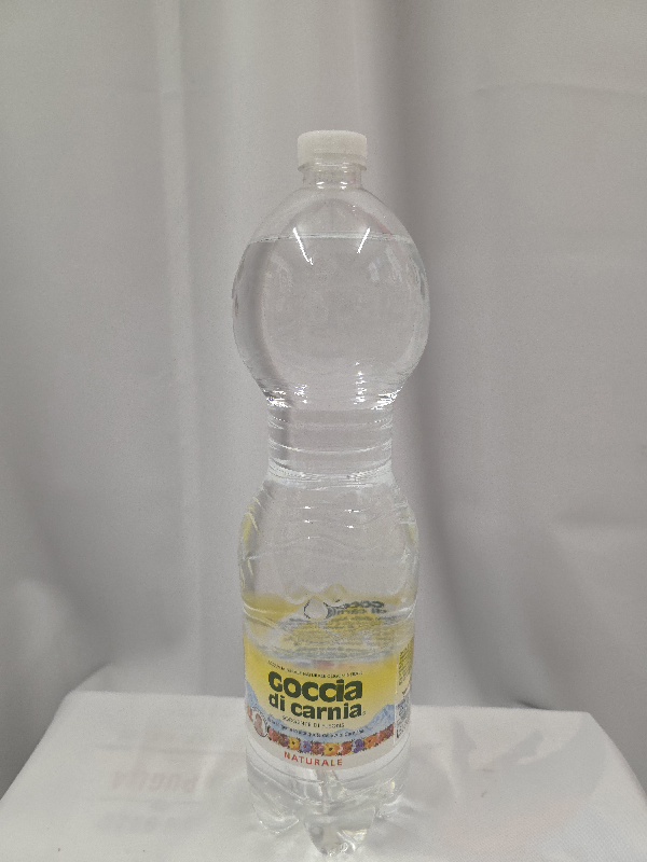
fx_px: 573
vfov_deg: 73.9
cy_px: 431
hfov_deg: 58.9
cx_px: 324
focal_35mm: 23
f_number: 1.7
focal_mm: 6.3
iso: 320
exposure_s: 1/101
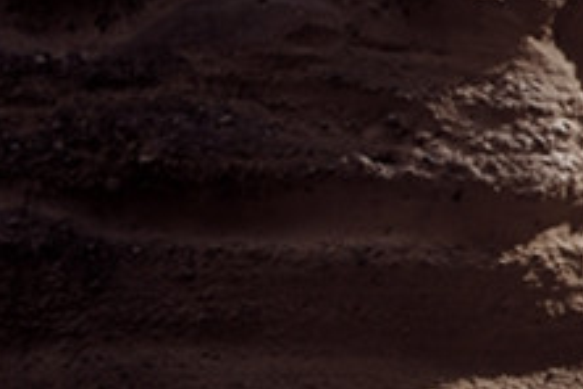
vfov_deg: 9.7
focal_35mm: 142
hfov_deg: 13.2
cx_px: 1003
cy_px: 191
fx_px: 2299
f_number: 8
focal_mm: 35
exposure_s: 1/250
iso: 200
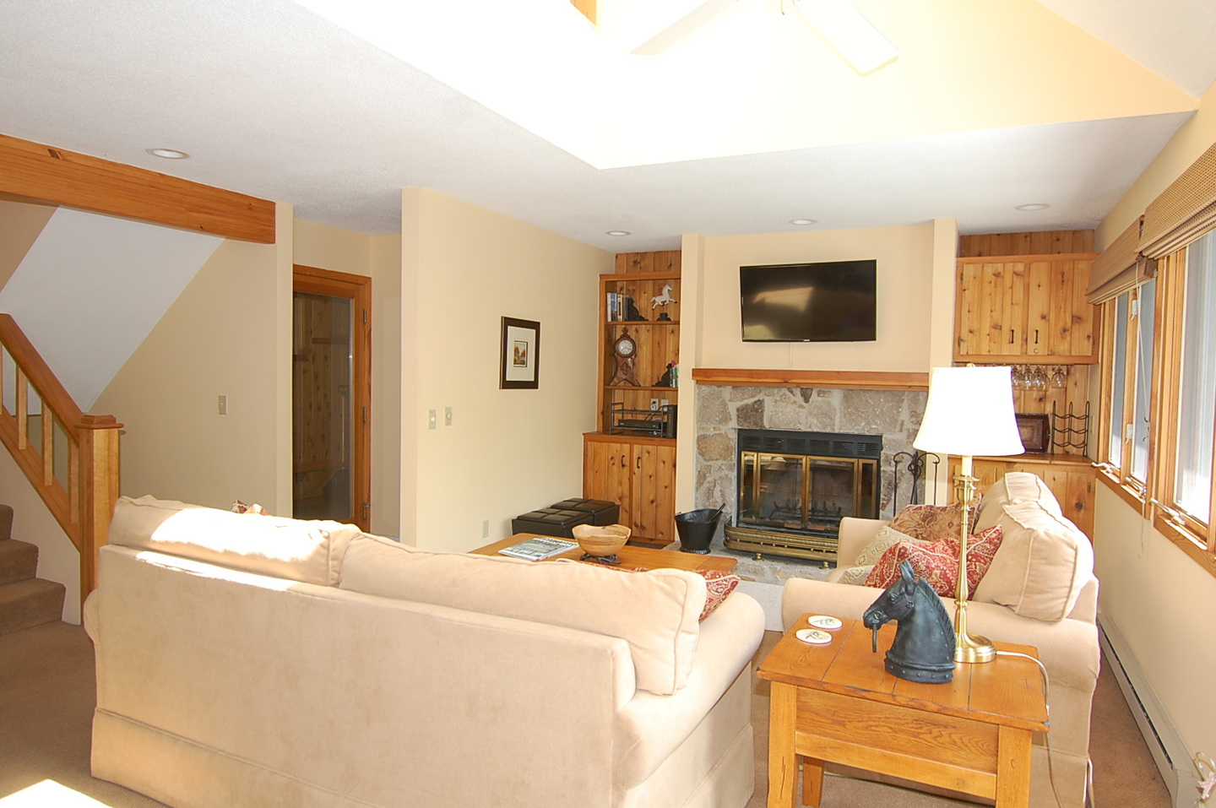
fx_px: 709
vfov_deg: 59.4
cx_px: 608
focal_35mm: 21
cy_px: 404
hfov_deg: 81.3
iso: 400
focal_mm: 14
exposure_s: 1/100
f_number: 5
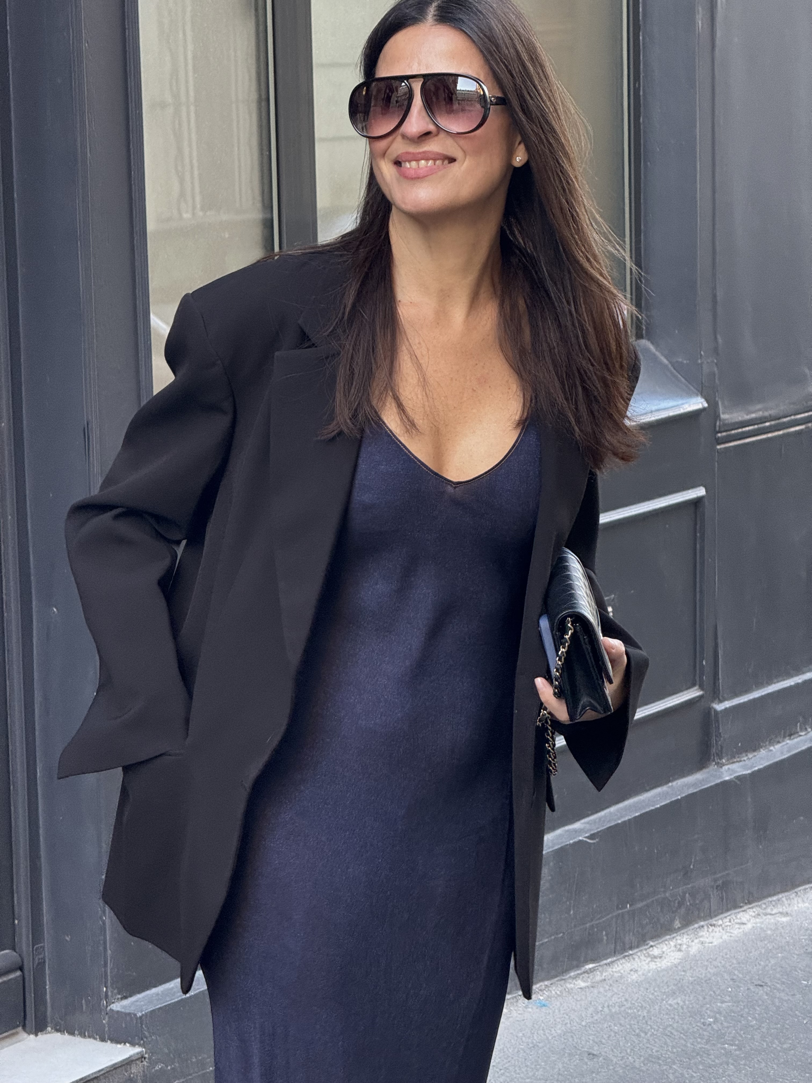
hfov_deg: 12.3
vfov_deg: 16.4
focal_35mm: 120
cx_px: 406
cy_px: 542
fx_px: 3753
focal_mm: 15.66
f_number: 2.8
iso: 200
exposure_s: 1/99
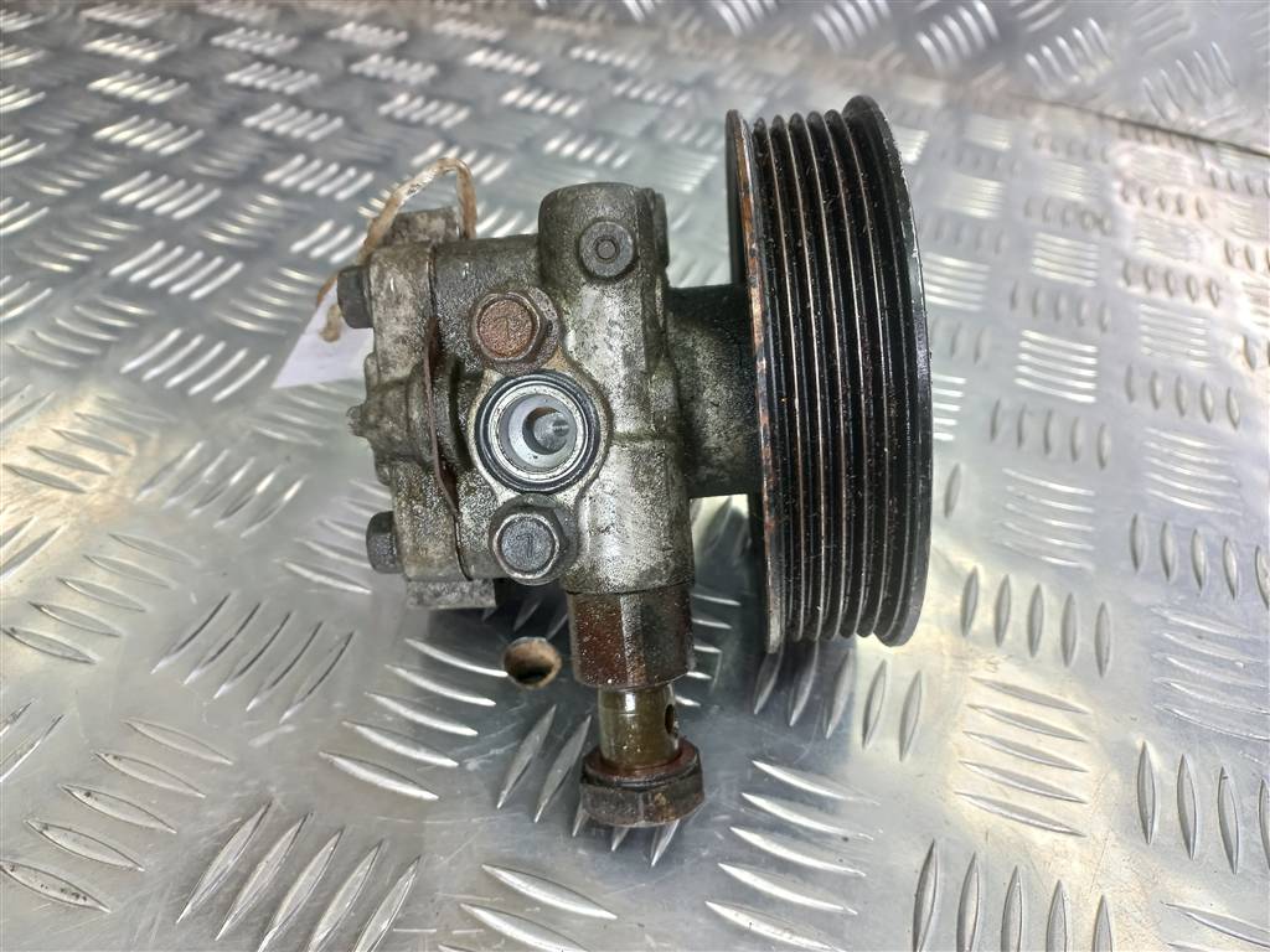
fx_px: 917
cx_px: 635
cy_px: 476
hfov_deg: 69.4
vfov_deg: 54.9
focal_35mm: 25
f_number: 1.8
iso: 80
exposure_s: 1/50
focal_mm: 4.6
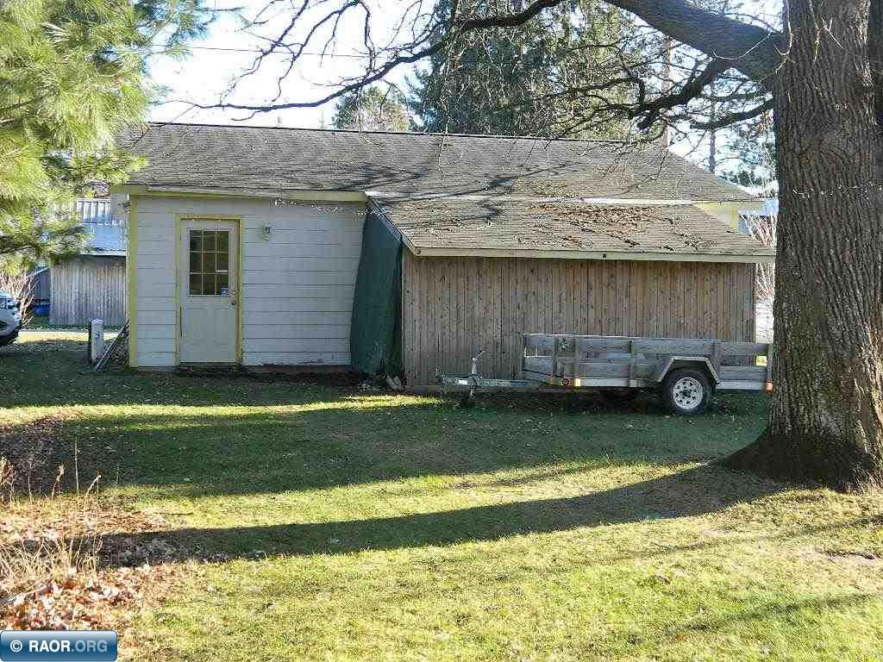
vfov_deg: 30.9
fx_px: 1199
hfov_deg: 40.4
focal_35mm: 47
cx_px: 442
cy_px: 331
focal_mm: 8.4
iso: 110
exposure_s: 1/125
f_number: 3.6
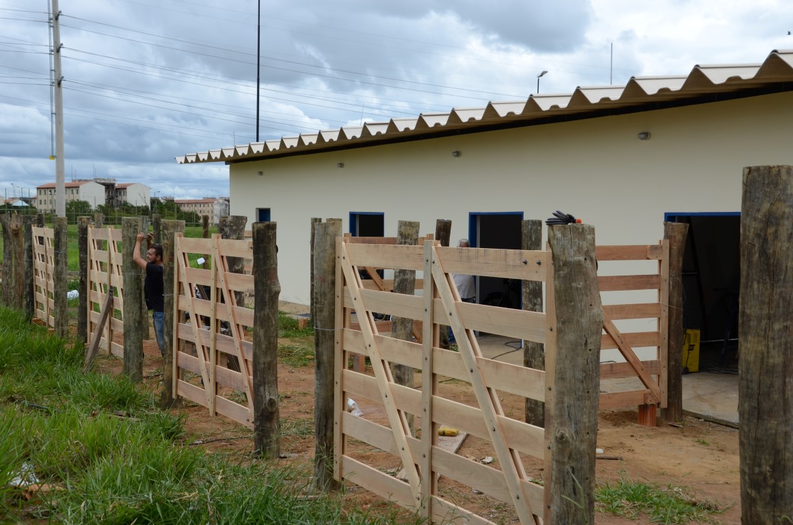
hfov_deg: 43.7
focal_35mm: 45
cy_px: 262
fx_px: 989
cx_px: 396
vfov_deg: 29.7
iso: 100
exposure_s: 1/250
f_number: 8
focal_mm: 30
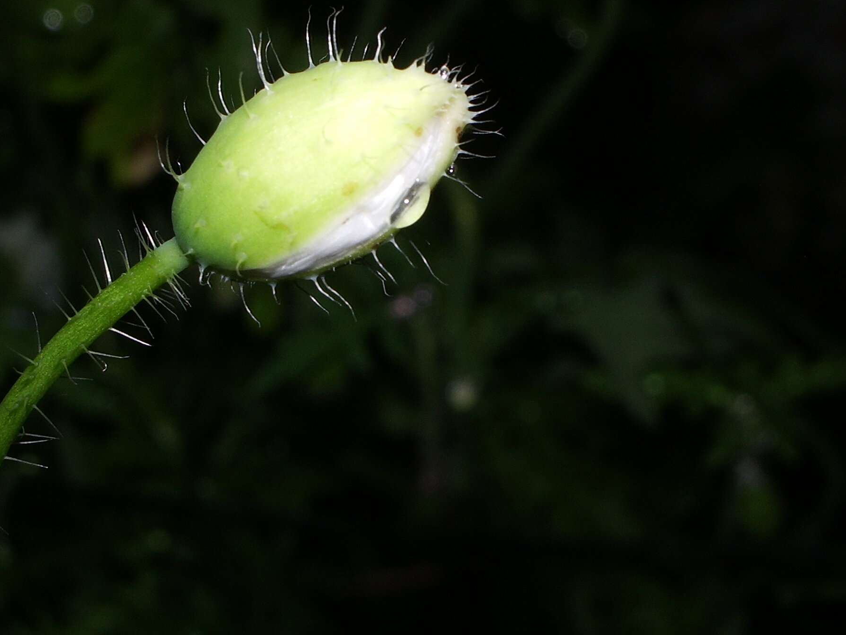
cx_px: 394
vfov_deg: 16.6
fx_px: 2176
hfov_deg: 22.0
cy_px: 233
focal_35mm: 89
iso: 50
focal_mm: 10.2
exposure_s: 1/50
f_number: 5.6
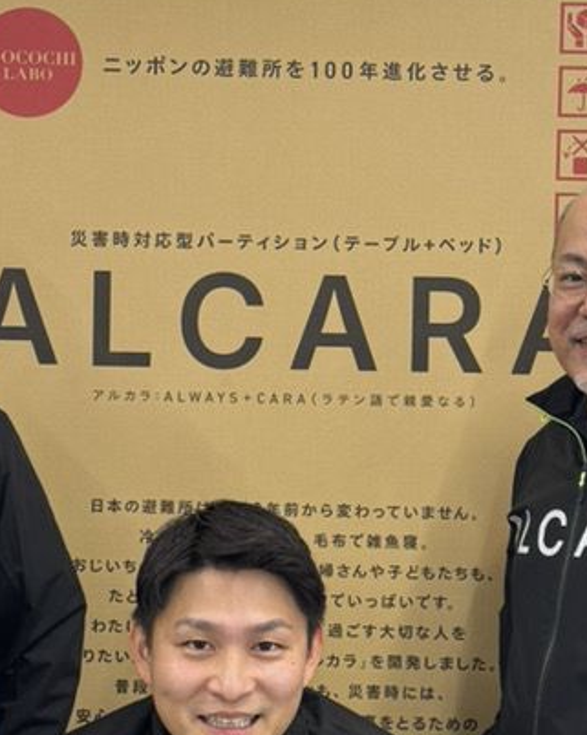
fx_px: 1522
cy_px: 486
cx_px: 307
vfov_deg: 27.0
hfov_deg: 21.8
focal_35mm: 70
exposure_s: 1/60
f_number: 1.78
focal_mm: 6.76
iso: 125
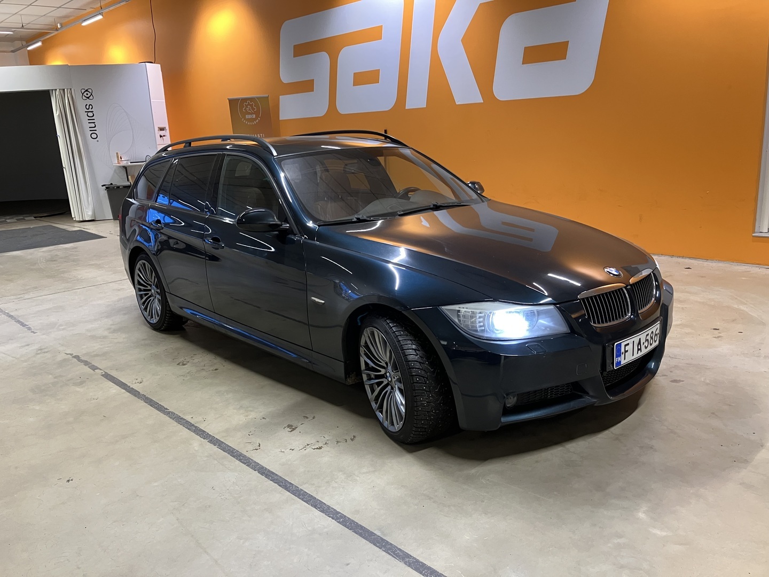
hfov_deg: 63.4
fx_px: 622
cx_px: 384
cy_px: 288
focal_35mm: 28
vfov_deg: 49.7
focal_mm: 3.99
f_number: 1.8
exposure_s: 1/59
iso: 200
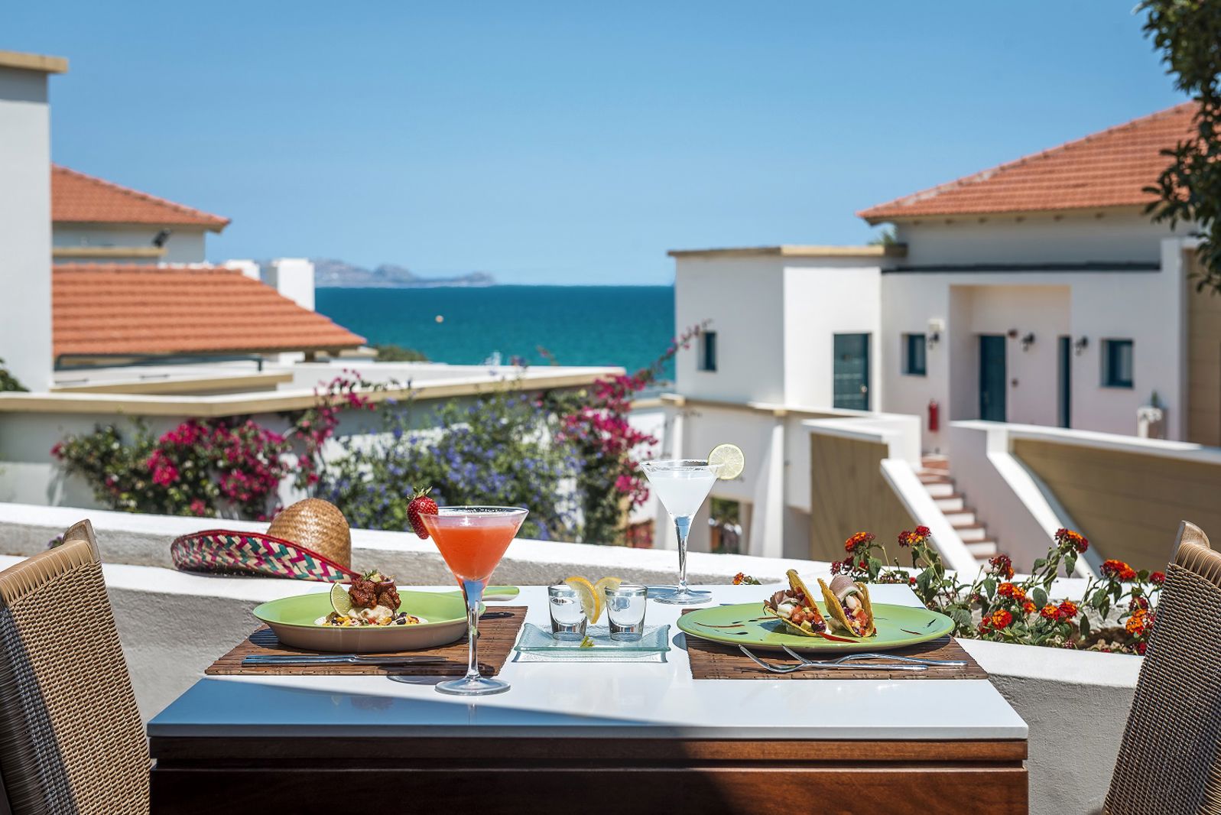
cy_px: 408
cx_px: 610
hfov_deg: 34.5
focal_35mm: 58
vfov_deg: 23.4
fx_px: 1968
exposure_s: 1/400
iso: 50
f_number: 7.1
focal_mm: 58
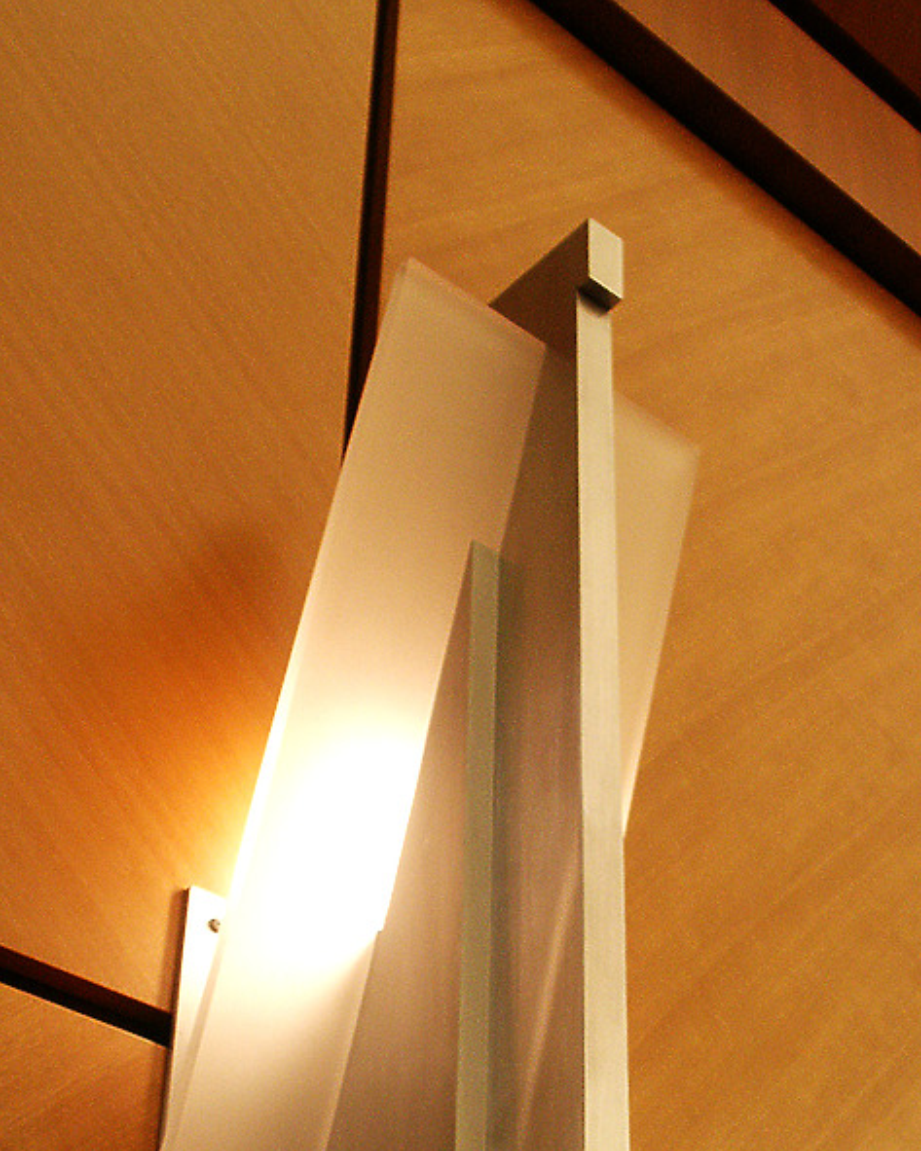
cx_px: 447
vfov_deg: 32.1
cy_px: 814
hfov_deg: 26.2
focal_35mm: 58
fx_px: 1976
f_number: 3
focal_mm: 8.22
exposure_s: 1/30
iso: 200
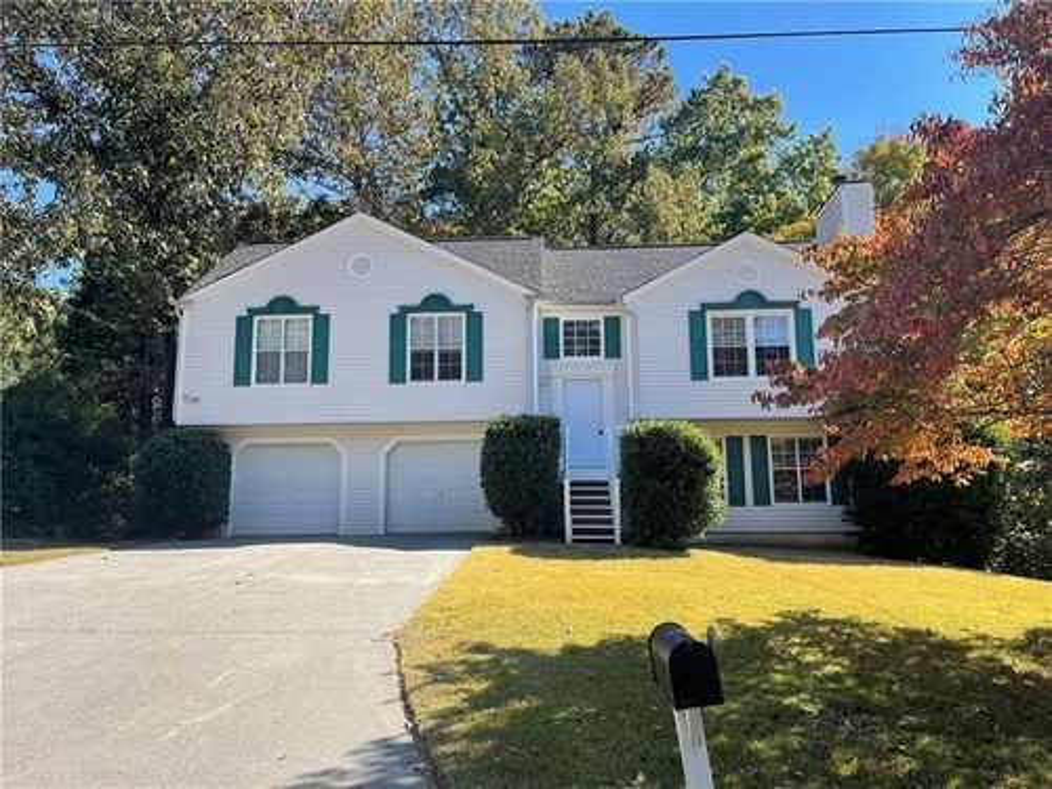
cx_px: 526
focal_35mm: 26
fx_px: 790
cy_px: 394
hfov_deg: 67.3
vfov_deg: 53.1
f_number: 1.6
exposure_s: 1/1401
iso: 32
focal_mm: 4.2
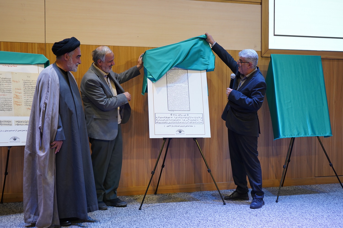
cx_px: 172
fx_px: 400
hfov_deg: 46.4
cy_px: 114
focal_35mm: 42
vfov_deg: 31.9
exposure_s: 1/160
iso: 1250
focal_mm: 42
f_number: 4.5
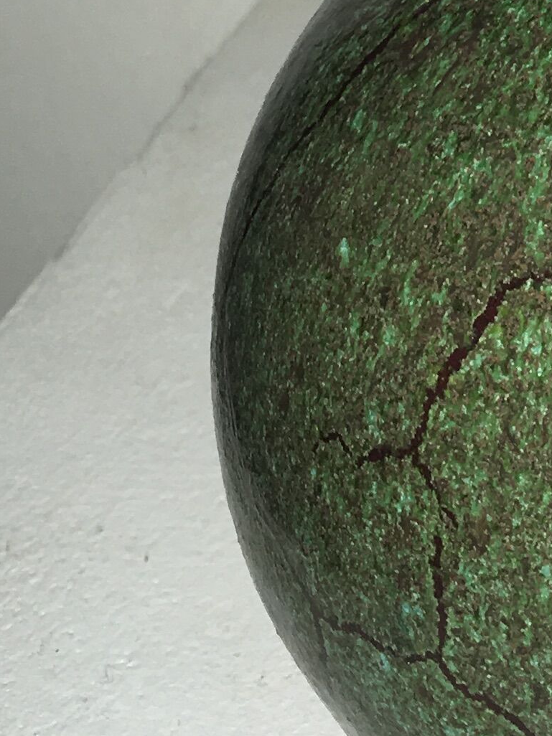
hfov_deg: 12.4
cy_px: -237
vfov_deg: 16.3
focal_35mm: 114
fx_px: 2425
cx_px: 808
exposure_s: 1/44
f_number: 2.2
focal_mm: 4.15
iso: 25
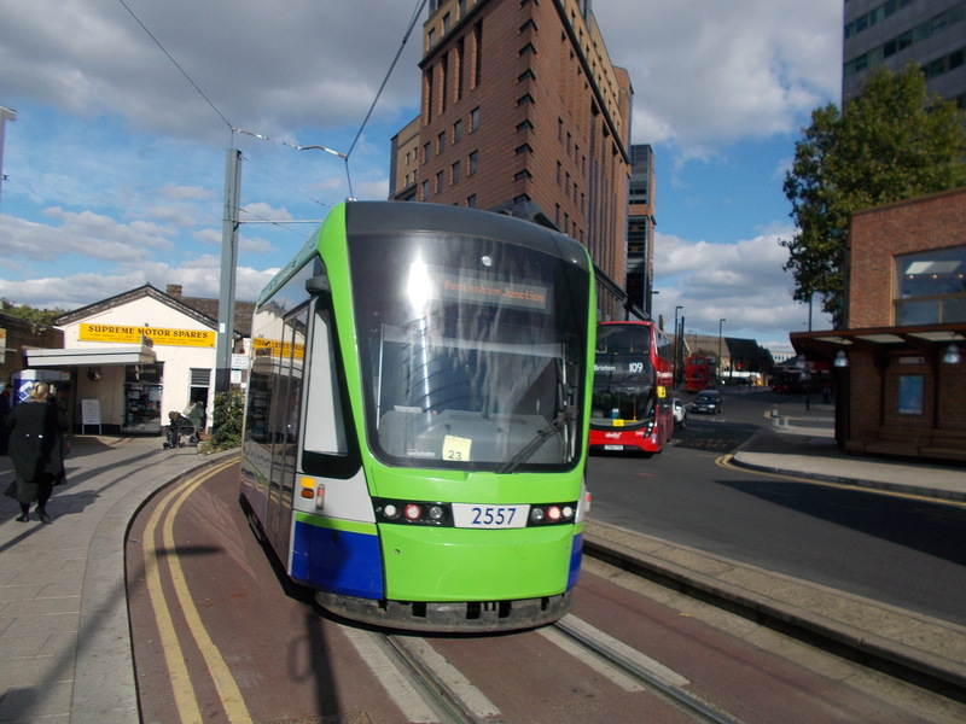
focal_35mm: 26
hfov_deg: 67.3
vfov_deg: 53.1
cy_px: 362
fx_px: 726
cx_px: 483
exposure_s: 1/250
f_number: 8
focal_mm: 4.6
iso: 80
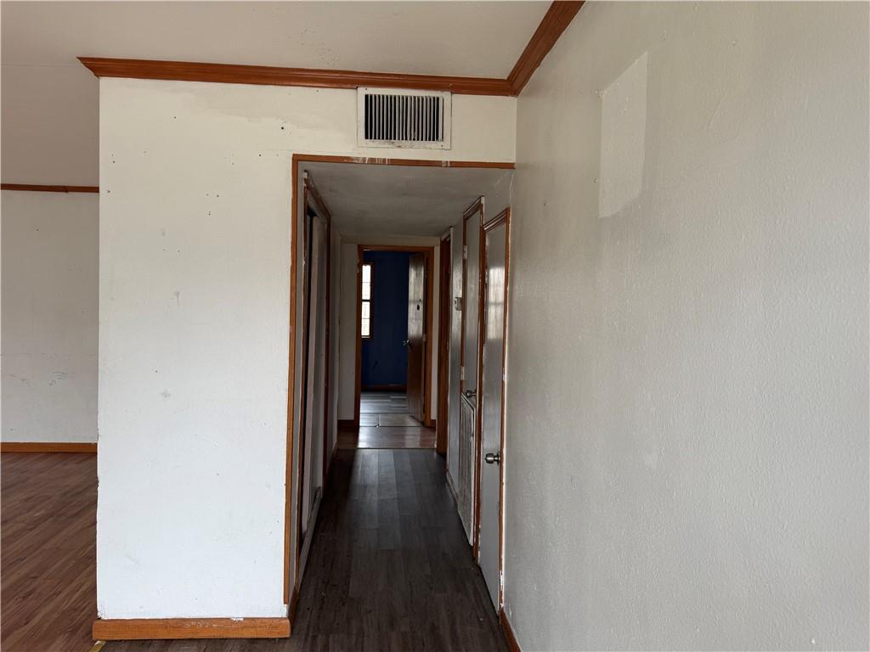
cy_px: 326
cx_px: 435
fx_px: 603
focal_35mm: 24
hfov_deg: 71.6
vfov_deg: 56.8
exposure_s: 1/138
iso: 50
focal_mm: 6.76
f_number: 1.78
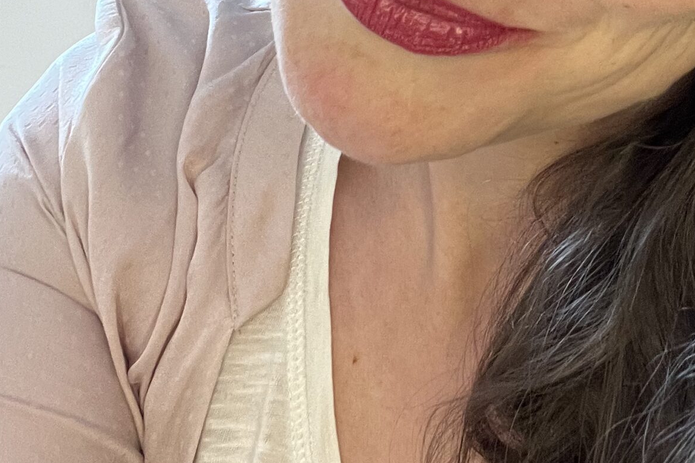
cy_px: -101
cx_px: 565
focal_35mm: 68
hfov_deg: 28.9
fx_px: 1313
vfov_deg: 18.9
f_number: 2.2
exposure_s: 1/50
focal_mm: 2.71
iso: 160
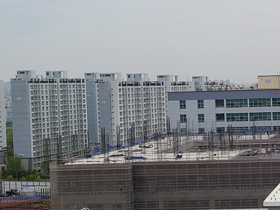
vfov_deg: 15.4
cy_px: 101
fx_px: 777
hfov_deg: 19.1
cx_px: 348
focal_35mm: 96
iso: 40
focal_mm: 5.4
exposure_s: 1/4109
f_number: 1.8
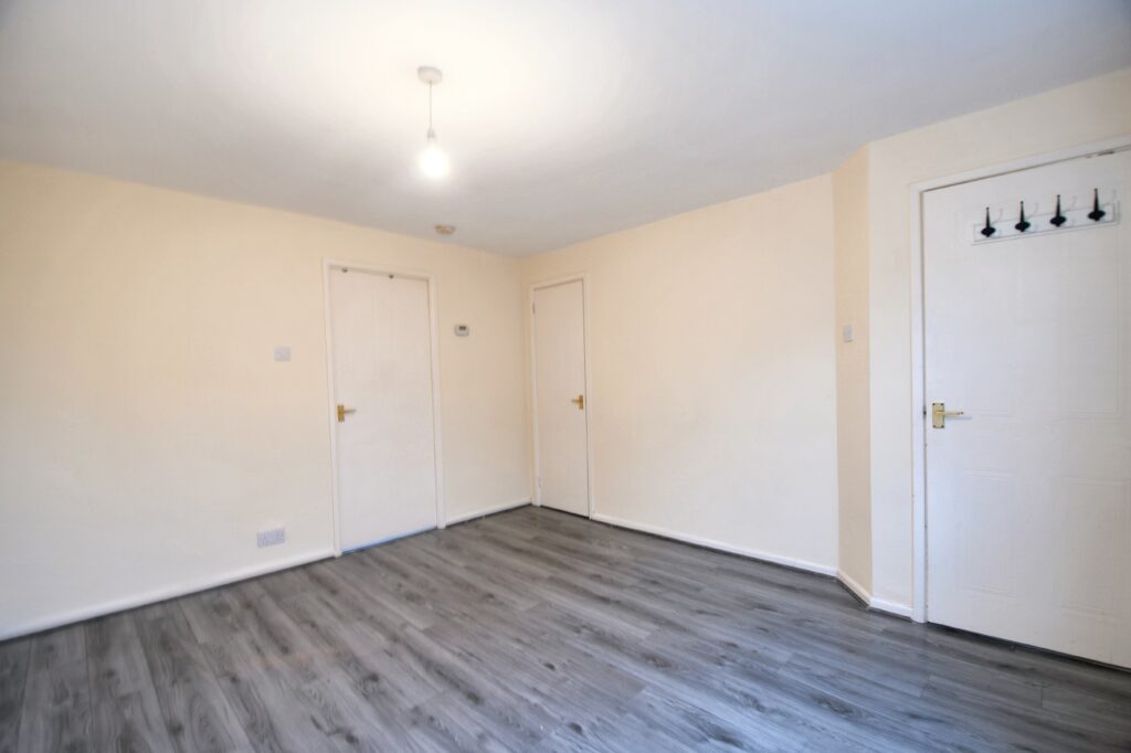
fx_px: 471
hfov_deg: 100.4
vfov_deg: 77.3
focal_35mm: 15
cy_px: 376
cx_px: 566
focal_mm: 10
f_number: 3.5
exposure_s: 1/5
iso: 100
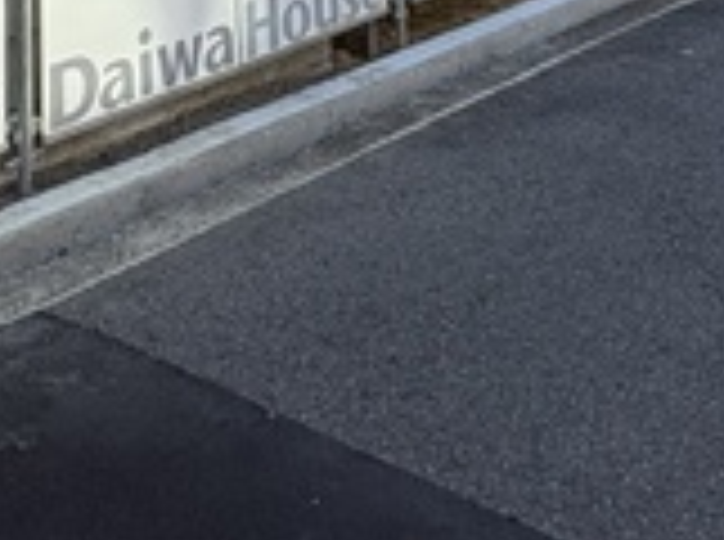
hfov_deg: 31.5
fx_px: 1273
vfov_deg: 16.9
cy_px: -578
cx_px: 252
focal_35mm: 61
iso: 64
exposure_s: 1/548
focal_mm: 2.22
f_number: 2.2
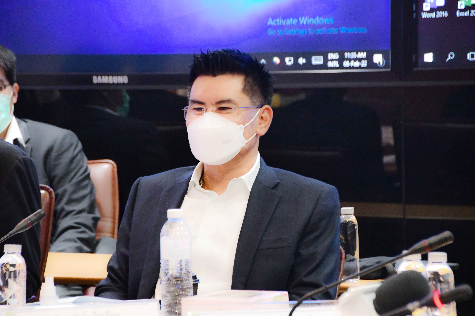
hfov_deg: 10.5
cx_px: 238
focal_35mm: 195
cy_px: 158
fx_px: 2573
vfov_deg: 7.0
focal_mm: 130
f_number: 6
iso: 6400
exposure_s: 1/60
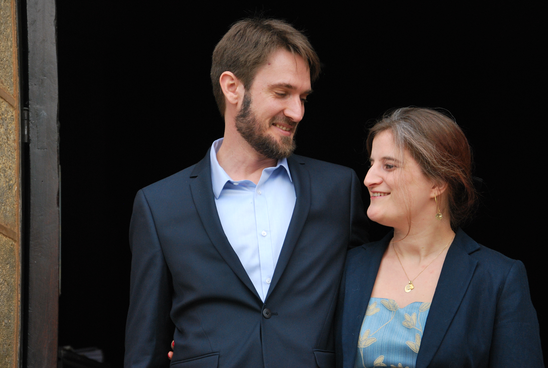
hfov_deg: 20.6
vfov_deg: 13.9
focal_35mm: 99
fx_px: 1510
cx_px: 274
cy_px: 184
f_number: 5.3
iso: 400
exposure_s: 1/100
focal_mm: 66
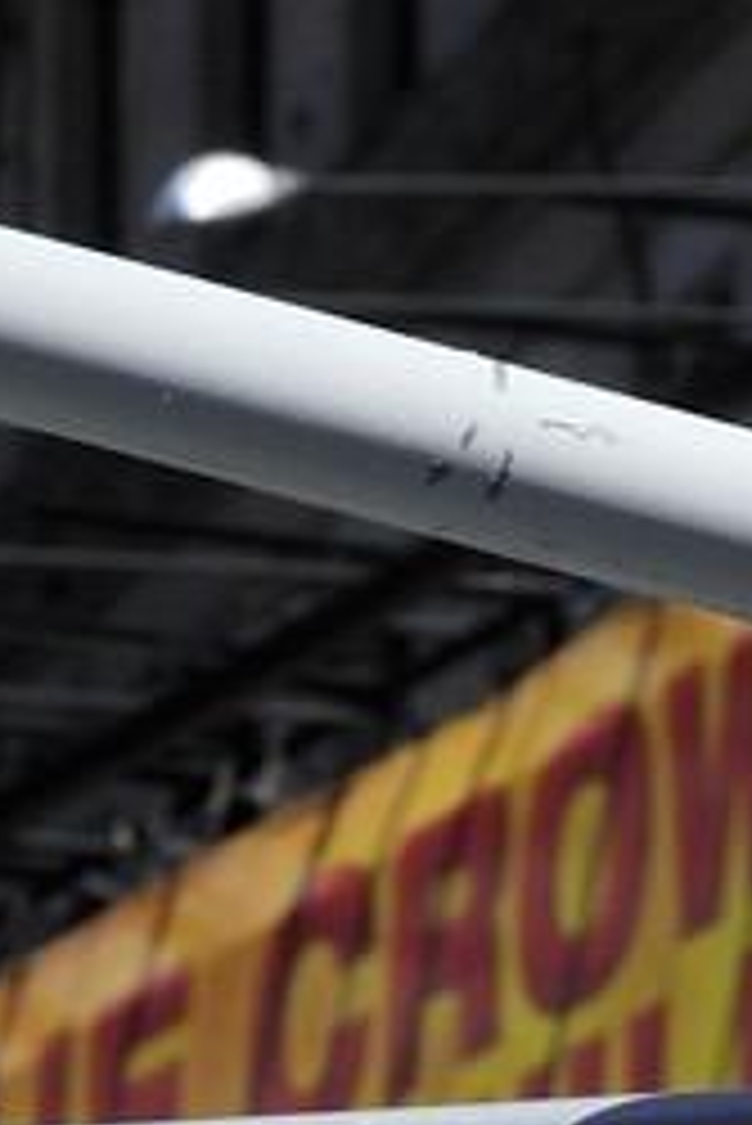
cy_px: 3582
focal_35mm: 1054
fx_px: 32977
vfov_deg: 1.9
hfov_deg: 1.3
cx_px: 1288
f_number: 10
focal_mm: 165
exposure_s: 1/250
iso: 200
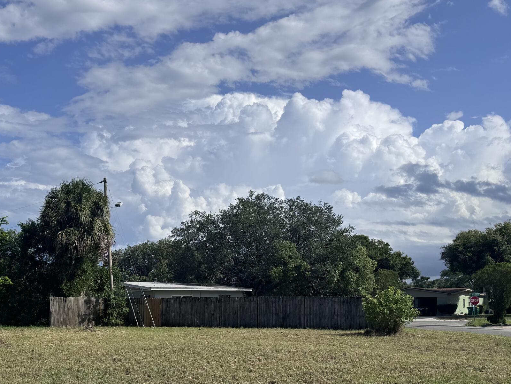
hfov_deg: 41.8
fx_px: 664
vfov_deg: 31.6
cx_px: 199
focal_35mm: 45
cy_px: 291
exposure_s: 1/9009
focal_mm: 6.76
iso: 80
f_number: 1.78
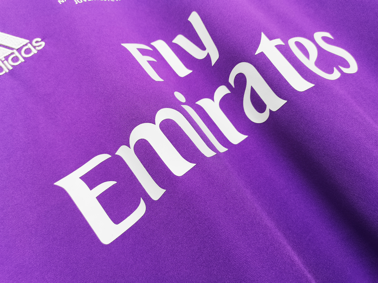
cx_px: 189
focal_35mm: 26
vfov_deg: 53.1
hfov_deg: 67.3
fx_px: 284
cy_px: 142
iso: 80
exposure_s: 1/100
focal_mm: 5.58
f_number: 1.8
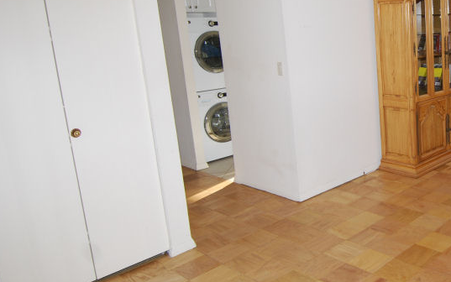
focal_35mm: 35
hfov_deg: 49.7
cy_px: 114
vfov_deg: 36.2
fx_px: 430
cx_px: 399
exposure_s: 1/125
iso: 160
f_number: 5.6
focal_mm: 12
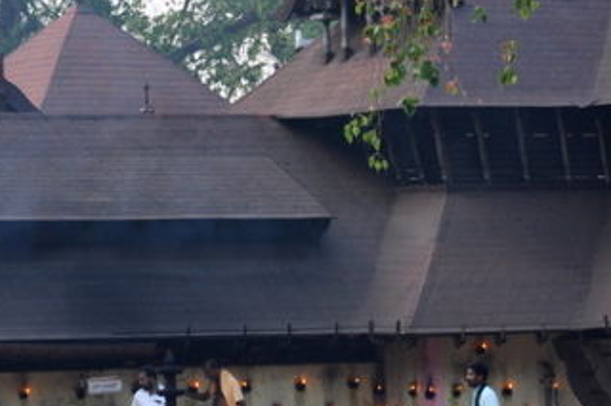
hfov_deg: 7.4
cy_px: 186
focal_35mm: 277
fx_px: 4699
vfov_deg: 5.0
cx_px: 309
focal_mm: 80
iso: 400
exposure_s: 1/80
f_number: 5.3
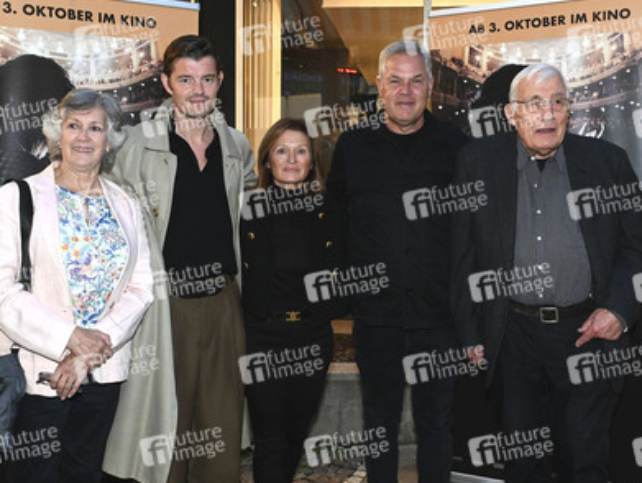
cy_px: 242
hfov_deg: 58.3
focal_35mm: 31
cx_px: 303
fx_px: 575
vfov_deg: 45.5
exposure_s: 1/160
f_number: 5.6
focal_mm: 28
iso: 5000
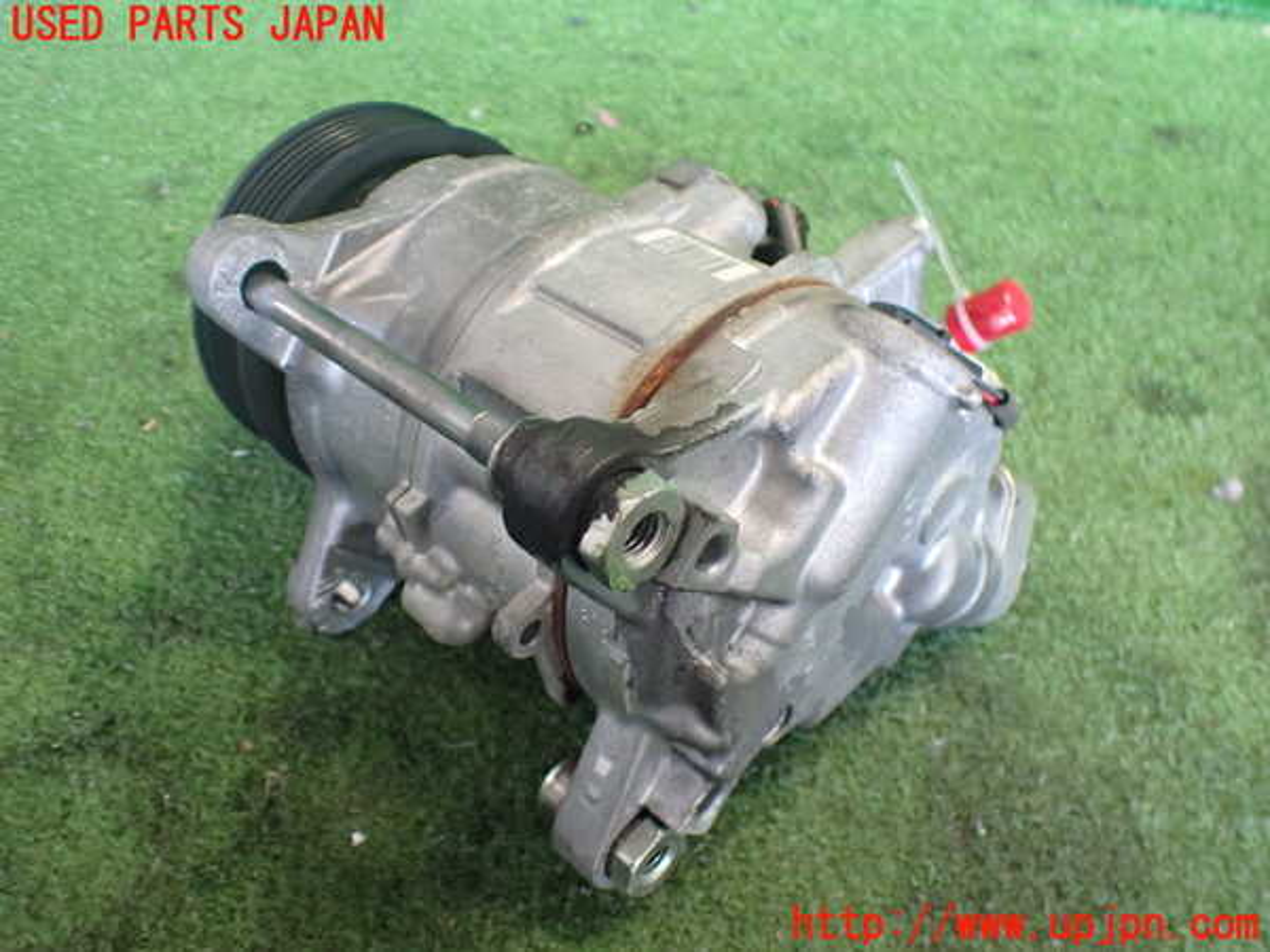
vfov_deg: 46.8
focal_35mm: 30
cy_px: 476
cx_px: 635
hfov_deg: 60.0
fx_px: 1101
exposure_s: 1/80
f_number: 2.3
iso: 800
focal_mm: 5.4
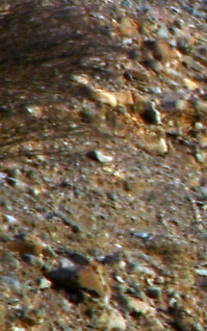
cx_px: 1054
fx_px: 19253
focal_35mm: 2133
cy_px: 19
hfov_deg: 0.6
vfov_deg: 1.0
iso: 100
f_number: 5.6
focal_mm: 200
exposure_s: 1/640
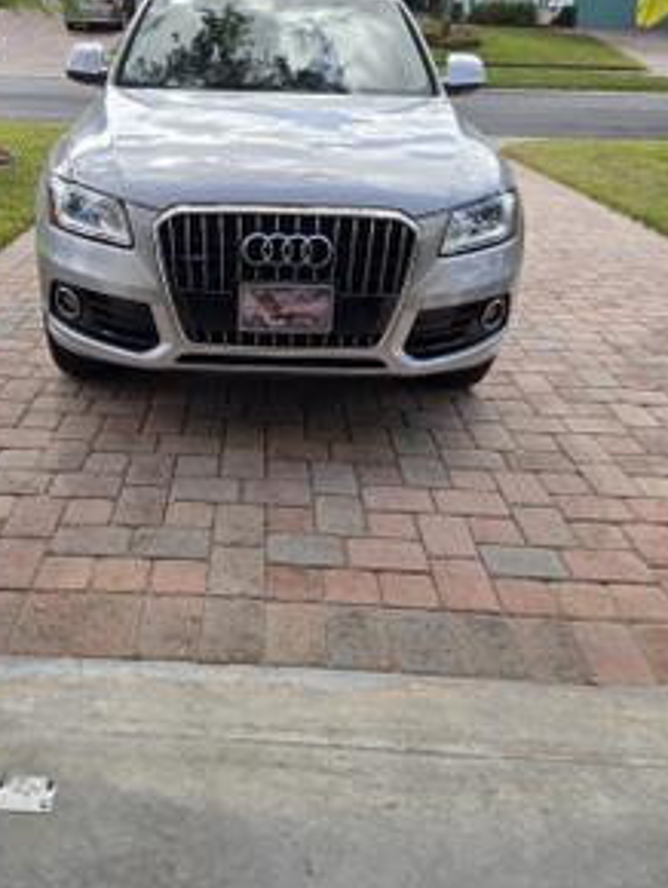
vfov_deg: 59.9
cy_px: 444
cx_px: 248
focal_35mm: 30
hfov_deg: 46.4
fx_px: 771
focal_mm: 5.4
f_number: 1.8
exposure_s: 1/909
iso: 25
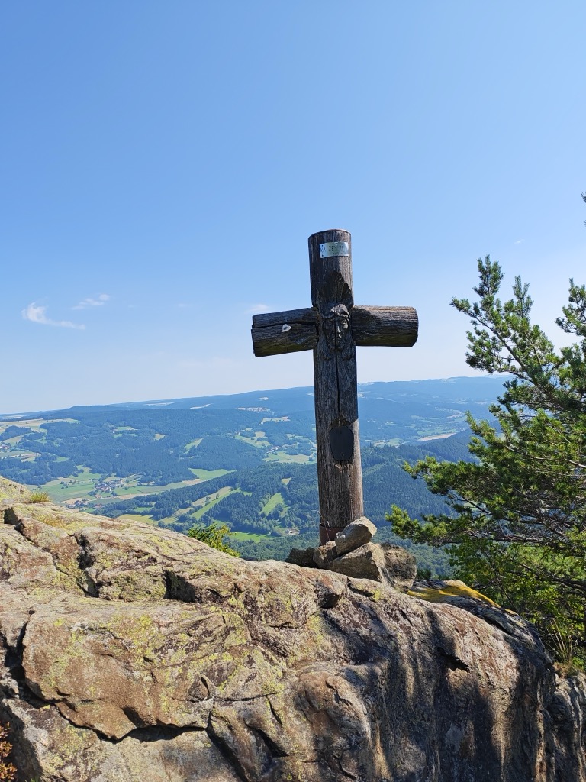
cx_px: 293
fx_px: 542
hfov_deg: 56.8
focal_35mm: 24
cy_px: 391
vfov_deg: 71.6
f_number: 1.9
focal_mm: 6.12
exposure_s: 1/630
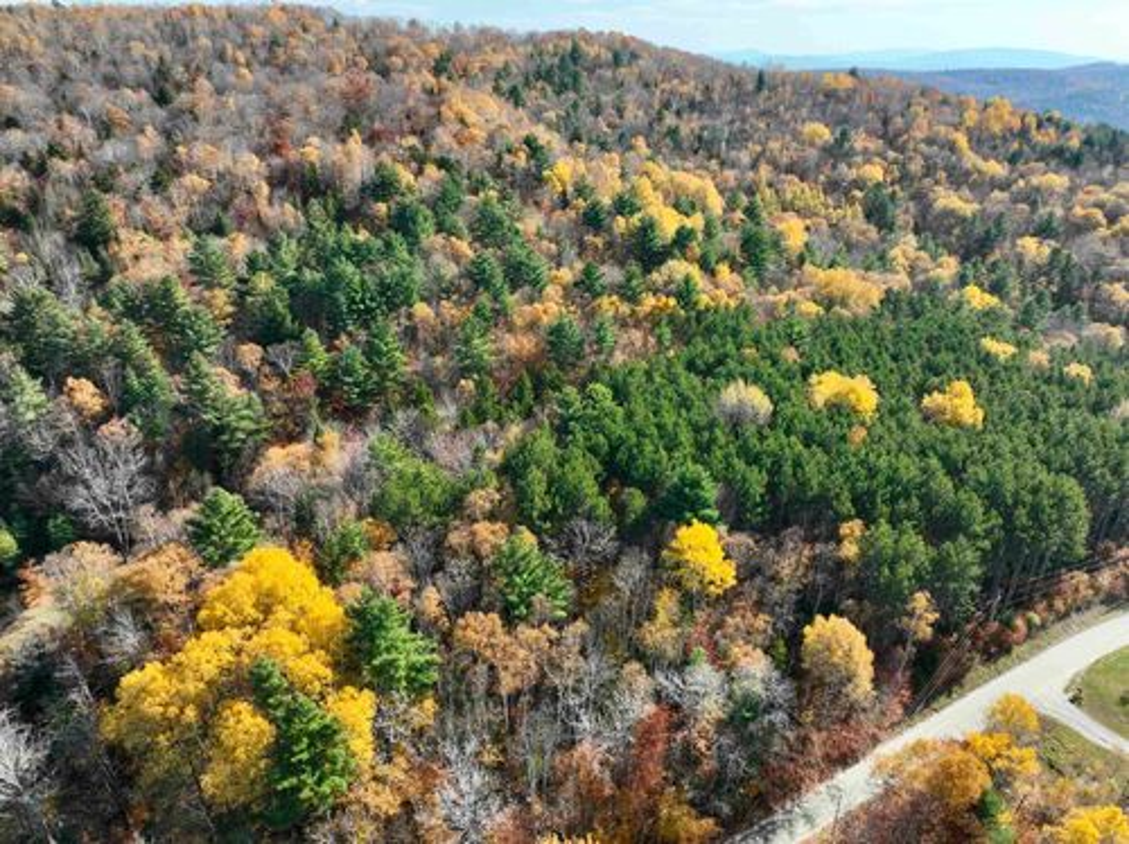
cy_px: 422
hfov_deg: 71.6
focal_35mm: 24
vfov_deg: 56.7
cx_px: 564
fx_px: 782
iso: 240
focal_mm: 12.29
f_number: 2.8
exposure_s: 1/2000
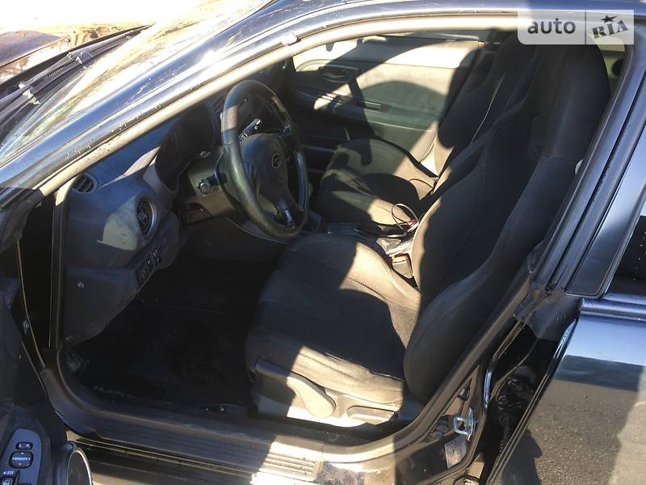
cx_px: 323
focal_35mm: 29
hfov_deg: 61.7
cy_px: 242
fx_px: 541
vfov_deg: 48.2
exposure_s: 1/100
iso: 40
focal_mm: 4.2
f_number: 2.2
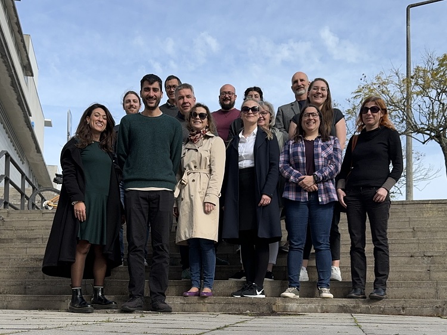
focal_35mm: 24
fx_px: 310
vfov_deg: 56.8
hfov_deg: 71.6
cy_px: 168
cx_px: 224
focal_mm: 6.86
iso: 80
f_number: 1.78
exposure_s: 1/3247
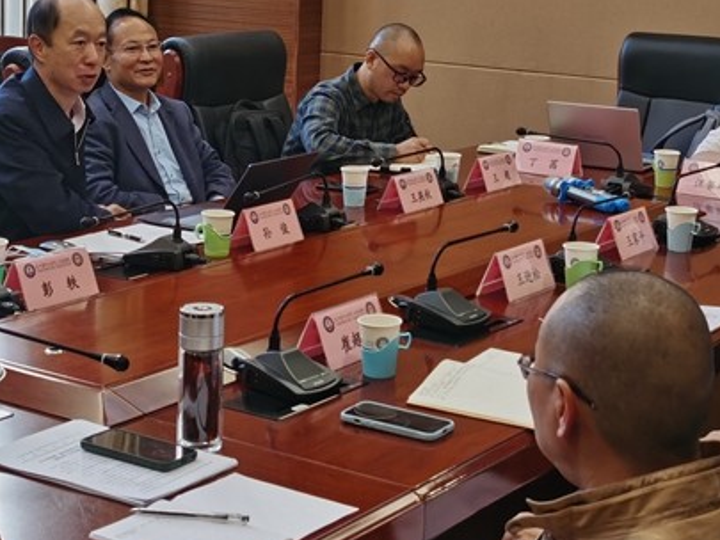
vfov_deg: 18.4
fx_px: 1664
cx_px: 325
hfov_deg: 24.4
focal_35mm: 80
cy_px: 172
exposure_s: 1/100
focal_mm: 5.56
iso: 64
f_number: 1.6
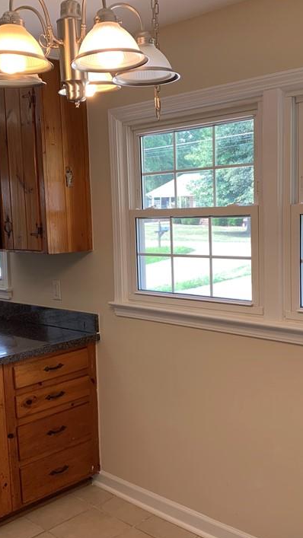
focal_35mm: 41
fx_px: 585
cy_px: 279
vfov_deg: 49.4
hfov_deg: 29.0
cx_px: 178
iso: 40
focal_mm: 4.25
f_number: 1.8
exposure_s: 1/120
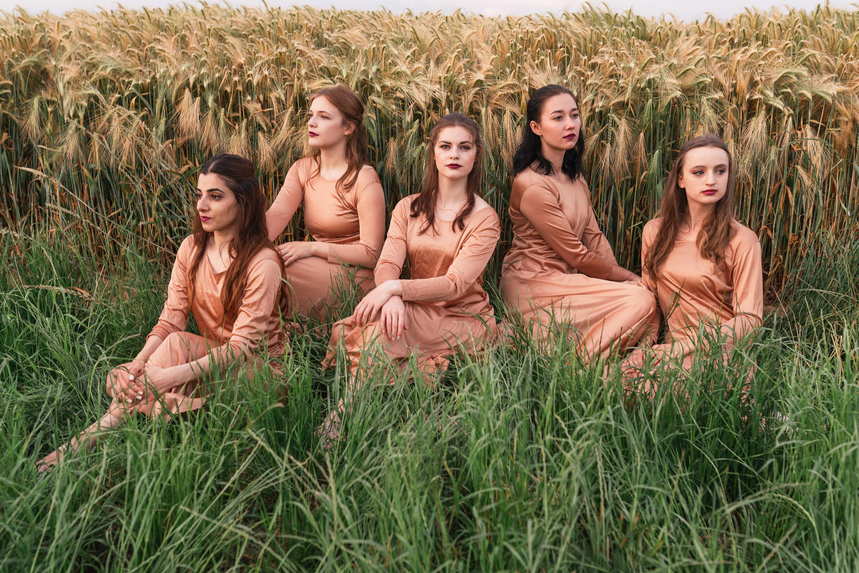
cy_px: 289
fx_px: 859
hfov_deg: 53.1
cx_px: 433
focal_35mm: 36
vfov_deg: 36.9
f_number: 3.5
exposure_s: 1/125
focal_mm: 35
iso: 200
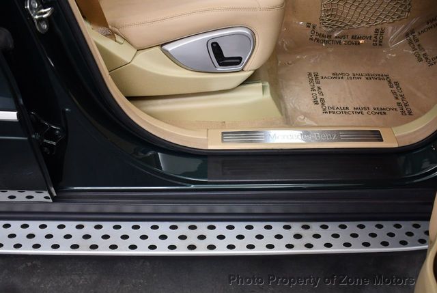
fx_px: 438
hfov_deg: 53.1
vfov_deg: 37.0
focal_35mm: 36
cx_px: 218
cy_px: 146
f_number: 3.5
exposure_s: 1/125
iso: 1000
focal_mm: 18
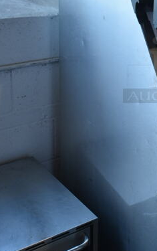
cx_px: 198
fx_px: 458
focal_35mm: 67
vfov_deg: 30.2
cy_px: 68
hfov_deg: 18.3
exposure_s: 1/30
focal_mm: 18
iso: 110
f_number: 3.5
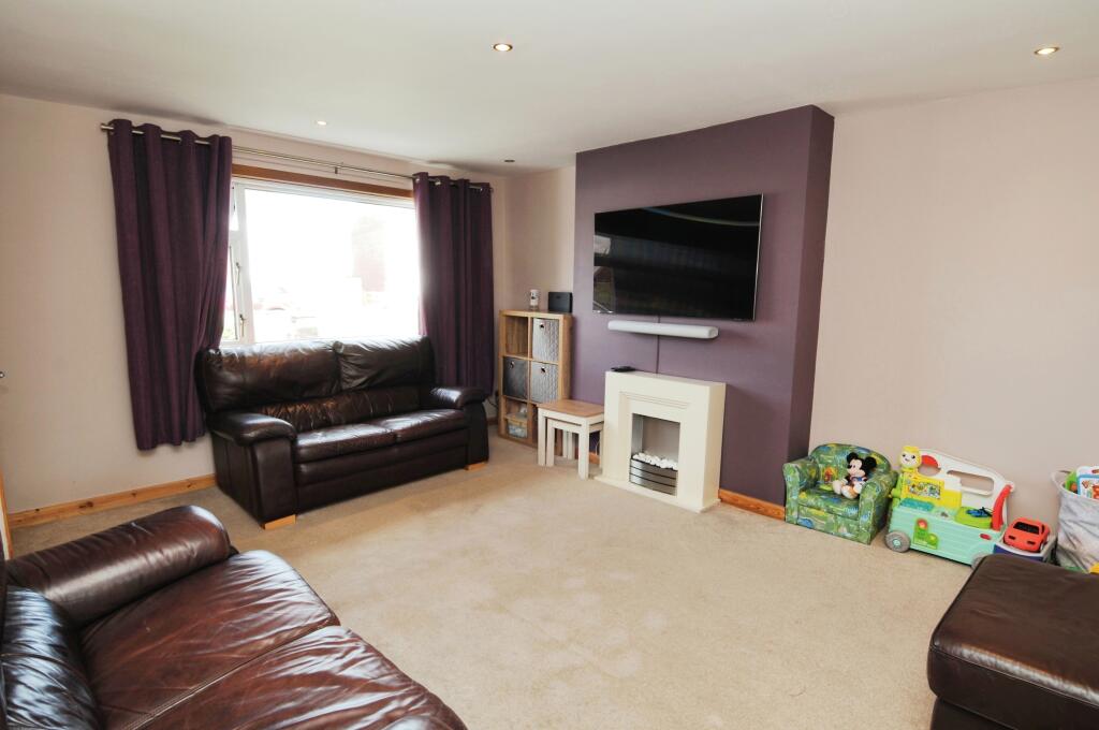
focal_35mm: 18
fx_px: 549
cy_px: 365
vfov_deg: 67.2
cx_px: 550
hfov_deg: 90.1
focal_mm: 12
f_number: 7.1
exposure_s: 1/20
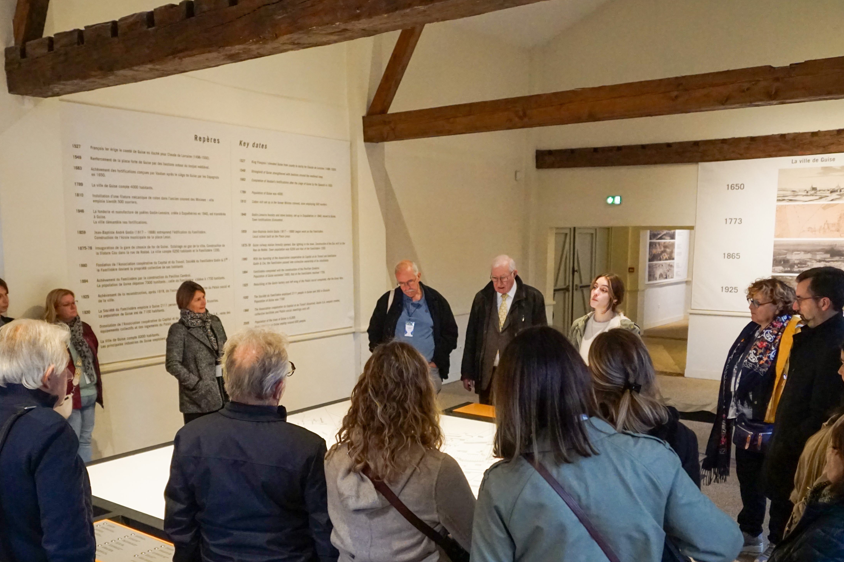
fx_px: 774
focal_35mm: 33
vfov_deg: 39.8
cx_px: 372
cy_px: 343
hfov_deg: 57.1
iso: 2500
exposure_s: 1/160
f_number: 2.8
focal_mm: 16
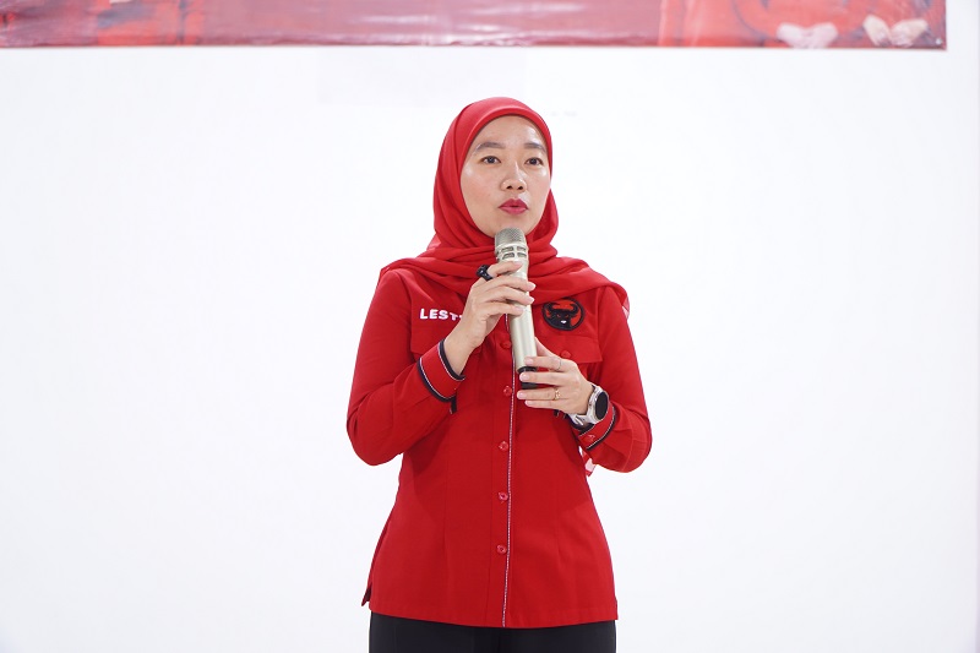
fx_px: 2776
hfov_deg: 20.0
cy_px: 326
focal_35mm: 102
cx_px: 490
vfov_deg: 13.4
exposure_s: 1/10
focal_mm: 68
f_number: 4
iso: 640
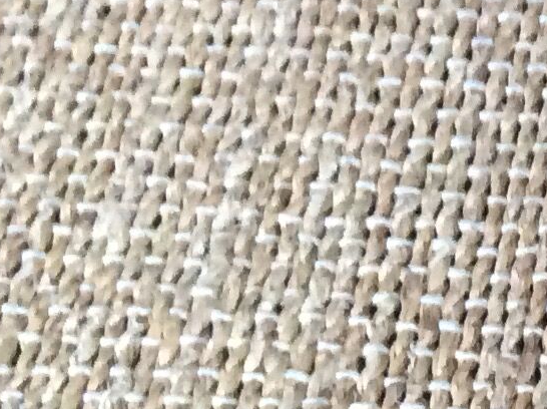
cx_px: 1161
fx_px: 2399
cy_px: 484
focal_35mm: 152
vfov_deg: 9.6
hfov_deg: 11.5
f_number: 2.4
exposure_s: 1/25
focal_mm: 3.3
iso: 320
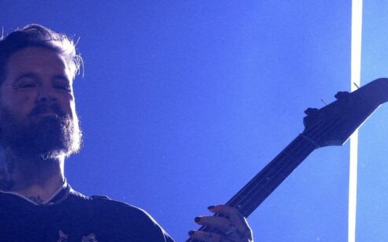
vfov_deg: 5.3
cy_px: 164
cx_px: 125
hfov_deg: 8.5
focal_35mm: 246
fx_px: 2598
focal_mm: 103
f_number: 5.6
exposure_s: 1/160
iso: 3200
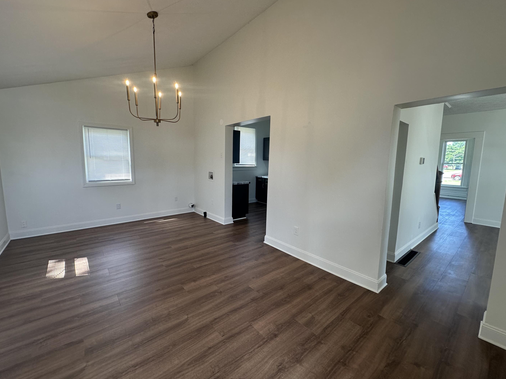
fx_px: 219
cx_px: 252
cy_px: 187
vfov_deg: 81.7
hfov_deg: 98.2
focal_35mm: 15
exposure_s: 1/120
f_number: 2.2
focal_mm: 2.22
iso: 100
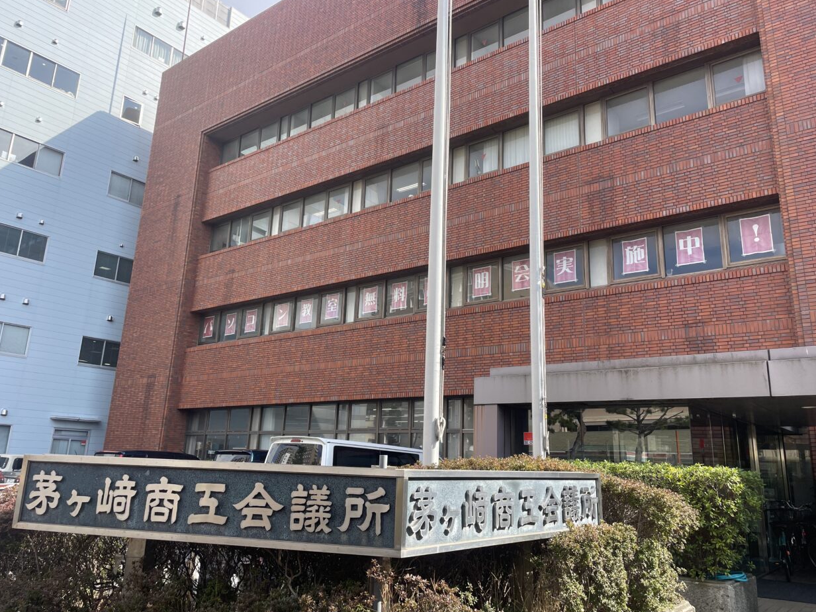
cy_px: 304
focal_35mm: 27
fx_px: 636
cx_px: 408
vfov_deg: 51.3
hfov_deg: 65.3
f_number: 1.6
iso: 50
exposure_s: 1/1553
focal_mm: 4.2
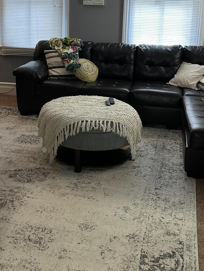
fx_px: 361
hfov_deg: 31.5
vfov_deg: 40.2
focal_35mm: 46
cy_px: 70
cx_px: 87
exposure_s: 1/60
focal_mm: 6.86
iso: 320
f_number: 1.78
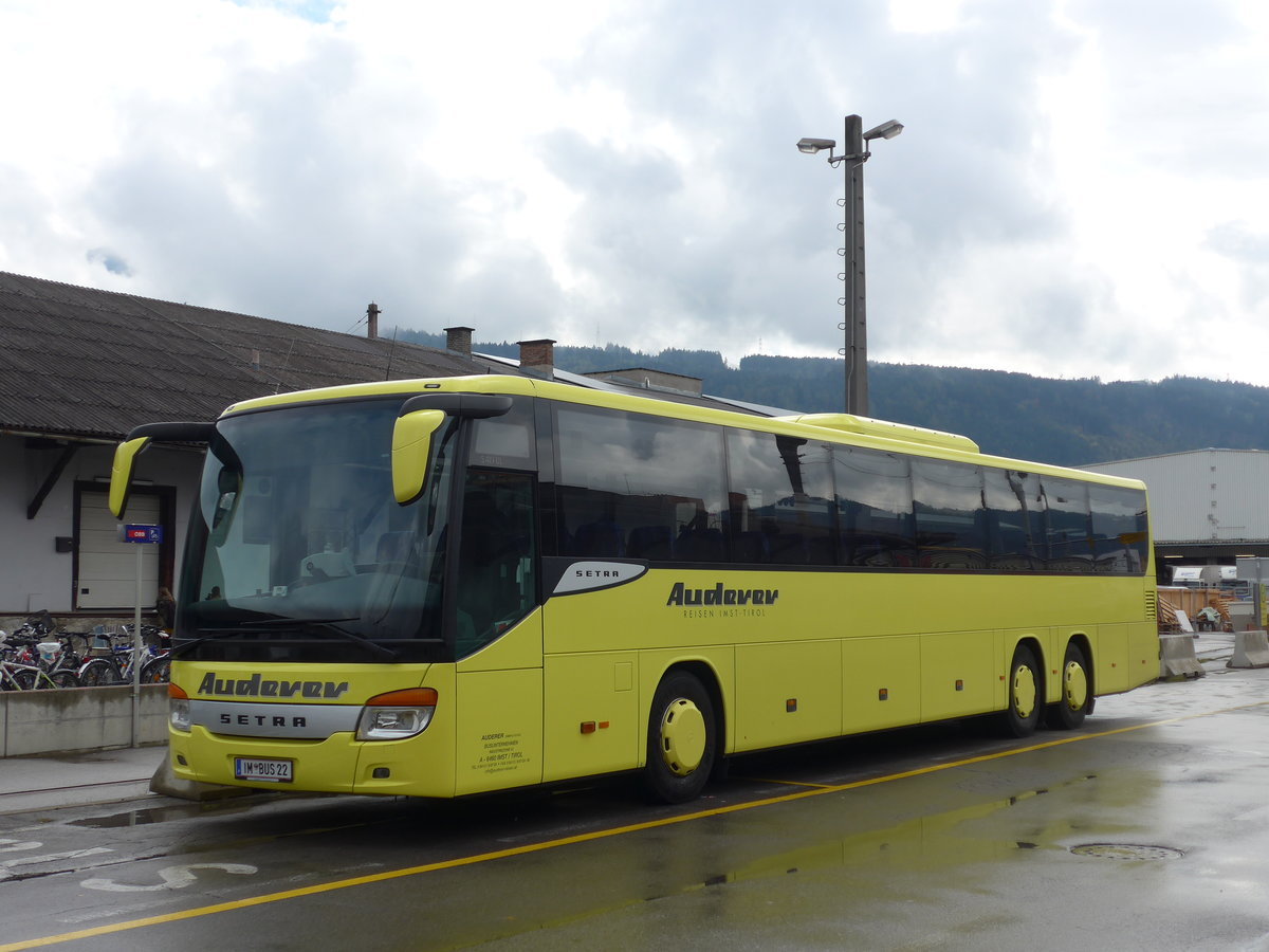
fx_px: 1686
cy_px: 476
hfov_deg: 41.2
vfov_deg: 31.5
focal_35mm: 46
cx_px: 634
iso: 80
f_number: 3
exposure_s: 1/1300
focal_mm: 9.5
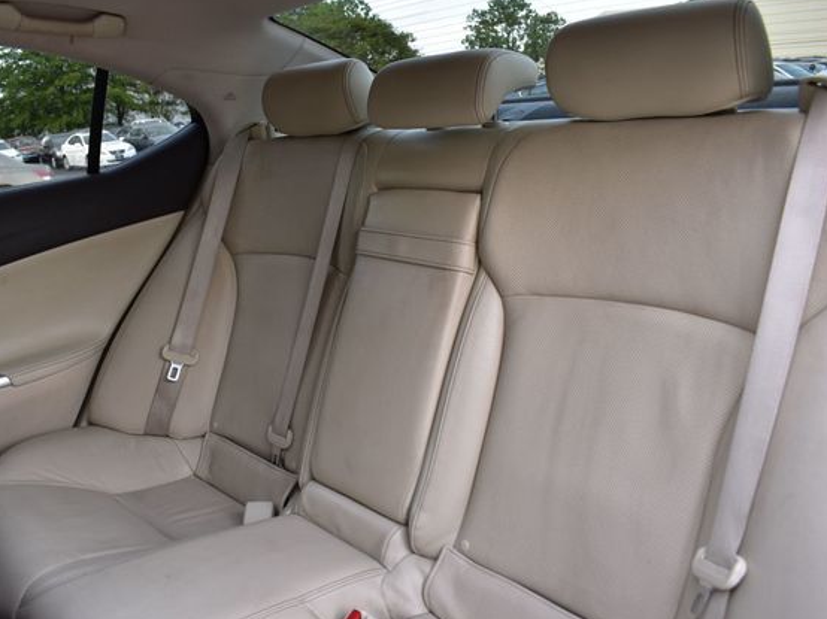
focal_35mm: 30
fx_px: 716
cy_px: 309
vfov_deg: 46.8
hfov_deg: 59.7
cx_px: 355
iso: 400
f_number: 7.1
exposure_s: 1/40
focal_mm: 18
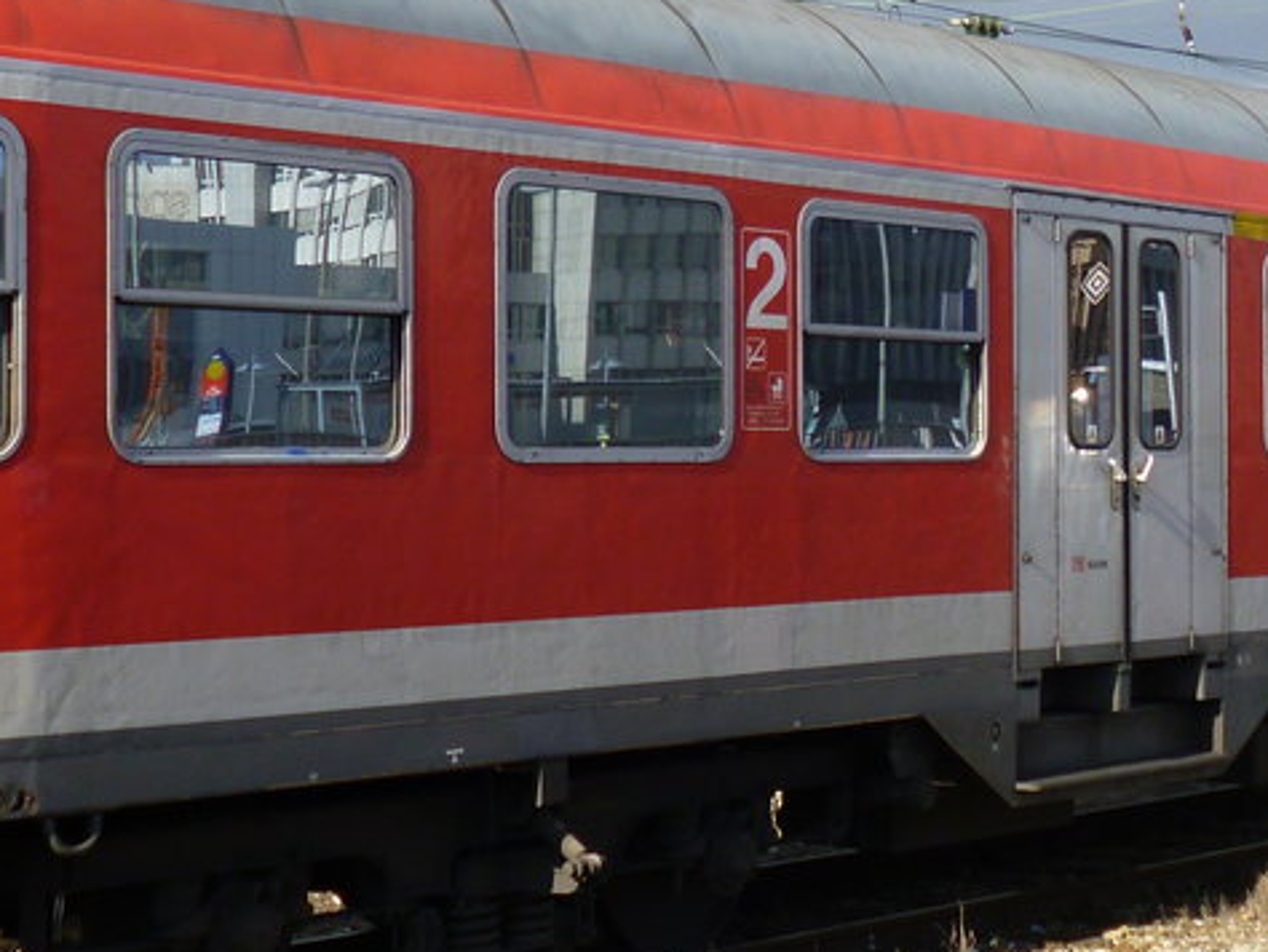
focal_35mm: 81
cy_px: 374
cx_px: 725
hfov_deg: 24.1
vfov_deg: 18.2
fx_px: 2969
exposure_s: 1/800
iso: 100
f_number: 2.9
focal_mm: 5.7
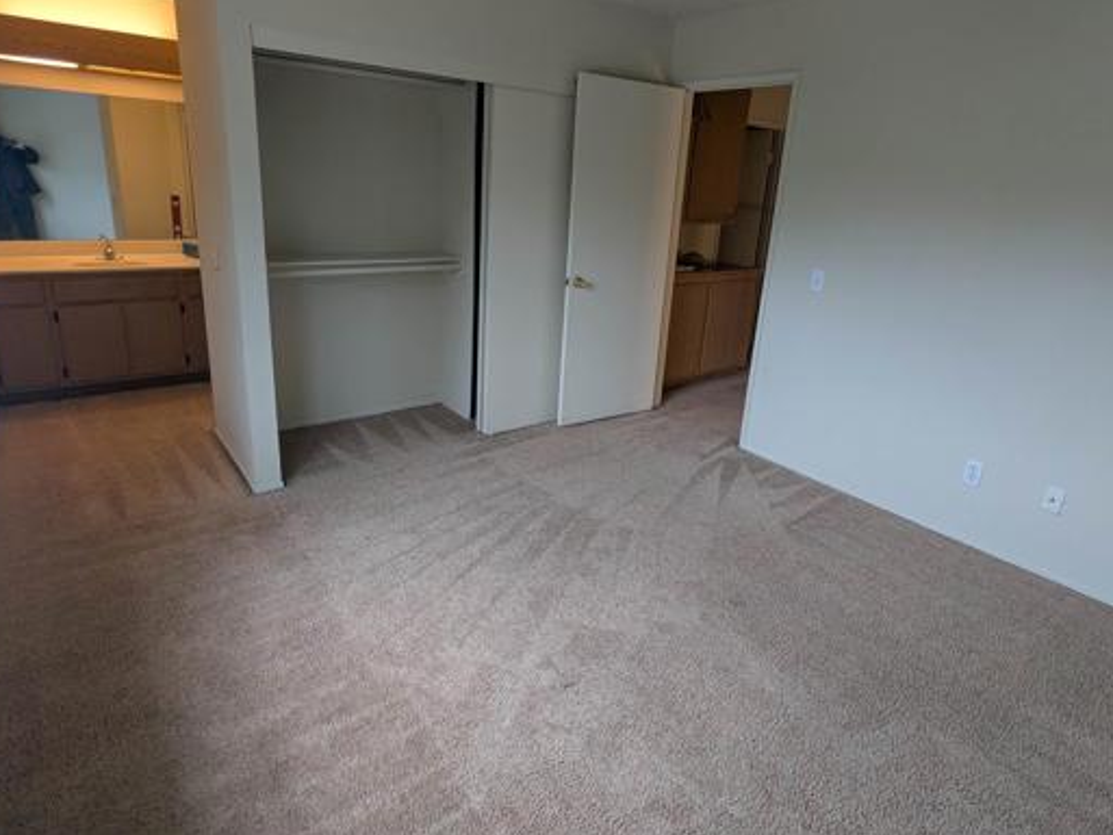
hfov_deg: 81.7
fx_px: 643
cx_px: 564
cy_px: 377
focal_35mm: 20
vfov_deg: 65.8
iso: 63
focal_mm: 2.35
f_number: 2.2
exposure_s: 1/40
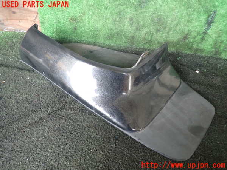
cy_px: 85
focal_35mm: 25
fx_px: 164
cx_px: 114
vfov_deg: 54.9
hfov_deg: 69.4
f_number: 2
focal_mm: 4.5
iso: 200
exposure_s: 1/40
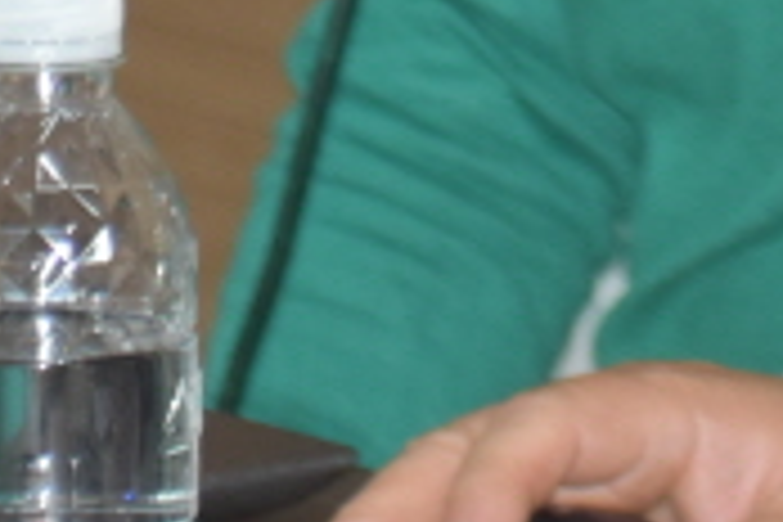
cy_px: -918
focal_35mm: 646
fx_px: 14047
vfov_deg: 2.1
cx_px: 243
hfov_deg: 3.2
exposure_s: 1/80
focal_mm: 75
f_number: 4.8
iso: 800
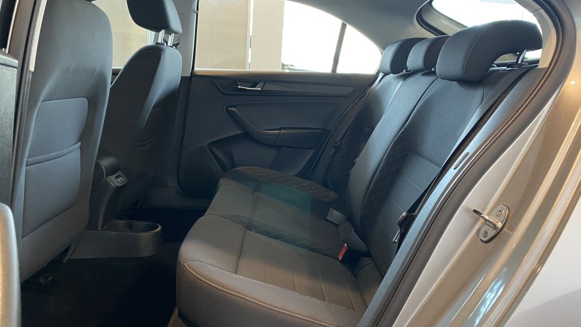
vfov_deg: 40.0
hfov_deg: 66.1
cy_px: 129
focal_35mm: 29
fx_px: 447
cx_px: 289
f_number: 1.8
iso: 400
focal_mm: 4.25
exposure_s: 1/50
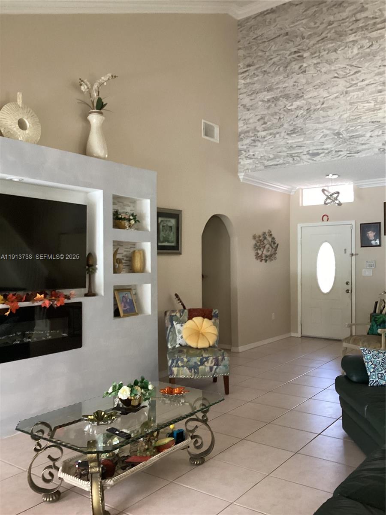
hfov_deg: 45.4
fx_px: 461
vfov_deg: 58.4
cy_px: 258
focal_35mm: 31
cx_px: 193
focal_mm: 3.3
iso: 250
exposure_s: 1/40
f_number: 2.4
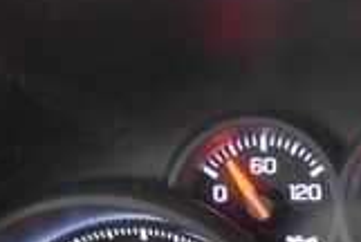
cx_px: 527
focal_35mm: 107
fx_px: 1075
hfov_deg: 17.3
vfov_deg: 12.0
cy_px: 409
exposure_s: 1/8
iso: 3200
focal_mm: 18
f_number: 3.5
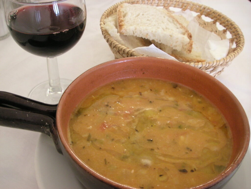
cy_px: 94
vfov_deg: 37.7
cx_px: 126
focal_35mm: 38
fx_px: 276
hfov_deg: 49.0
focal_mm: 6.3
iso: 100
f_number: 3.3
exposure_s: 1/2
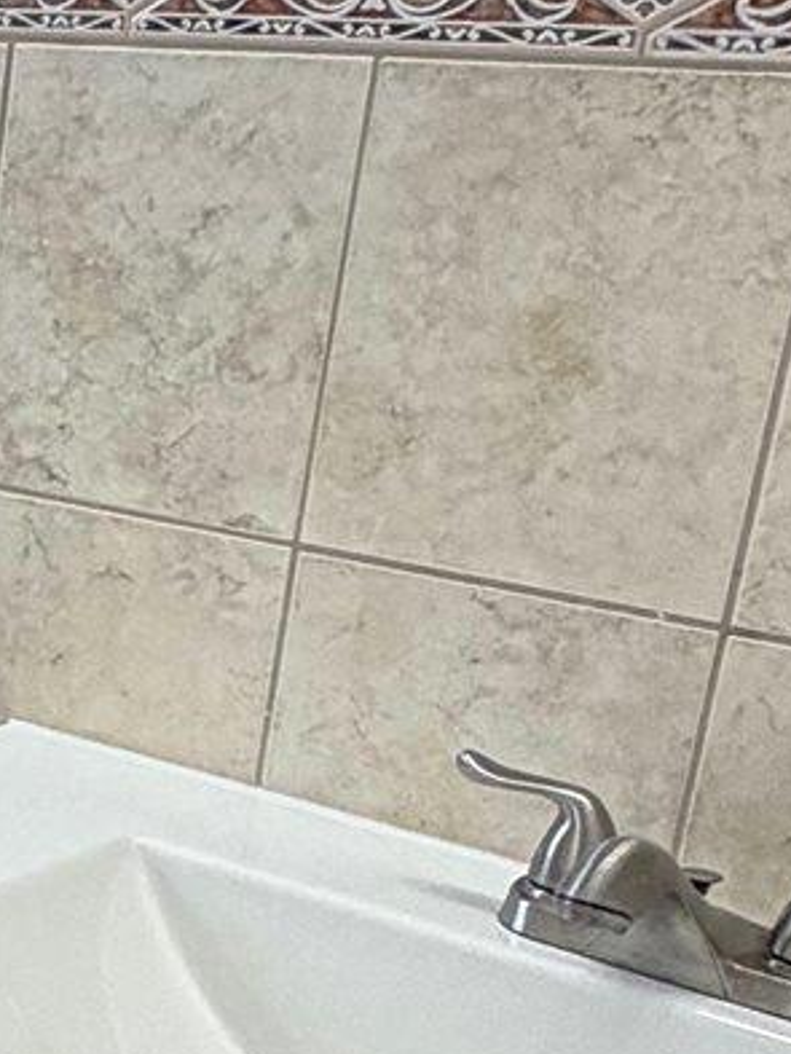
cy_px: 748
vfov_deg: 23.7
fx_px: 2497
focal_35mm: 82
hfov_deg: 13.8
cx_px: -997
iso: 64
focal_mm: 2.22
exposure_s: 1/120
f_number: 2.2
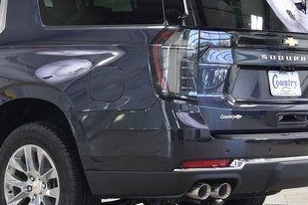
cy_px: 111
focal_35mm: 112
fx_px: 958
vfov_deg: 12.2
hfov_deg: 18.1
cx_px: 60
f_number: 6.3
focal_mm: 36
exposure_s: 1/15
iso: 720
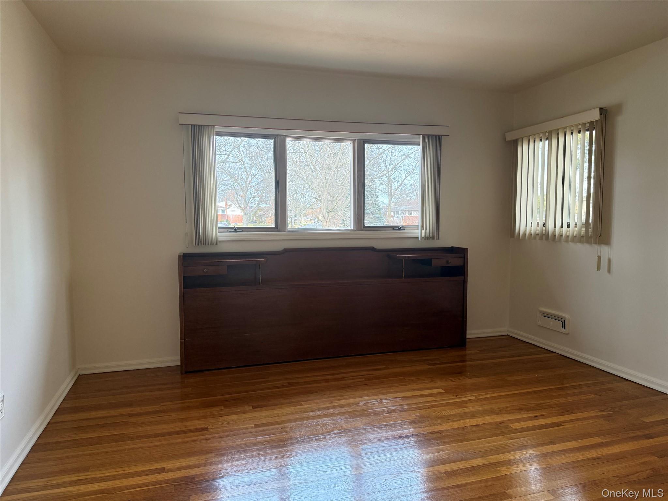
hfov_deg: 71.6
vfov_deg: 56.8
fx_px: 463
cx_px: 334
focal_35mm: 24
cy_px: 250
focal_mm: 6.76
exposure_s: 1/120
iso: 200
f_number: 1.78
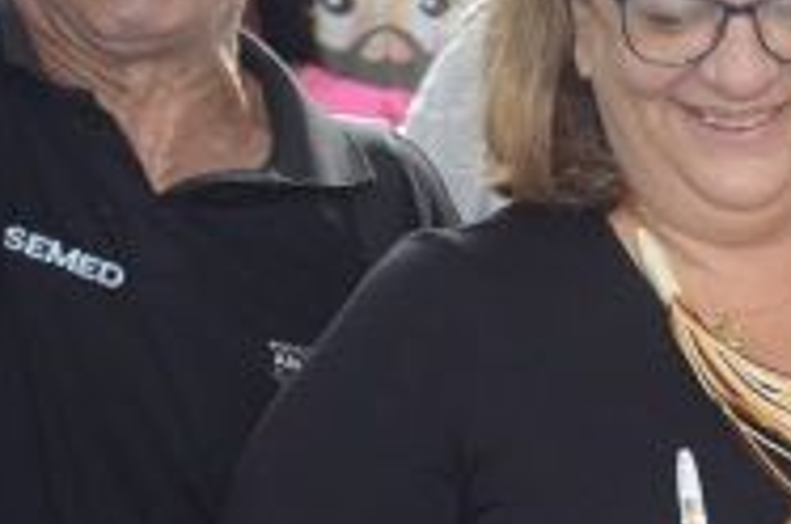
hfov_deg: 8.3
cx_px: 1053
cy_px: 410
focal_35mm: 244
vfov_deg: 5.6
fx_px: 5352
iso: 800
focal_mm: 38
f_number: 7.1
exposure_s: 1/80
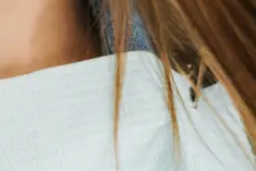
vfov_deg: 3.6
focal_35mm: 370
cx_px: 0
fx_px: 2633
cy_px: -325
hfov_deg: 5.6
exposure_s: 1/160
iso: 800
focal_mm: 58
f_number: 4.5
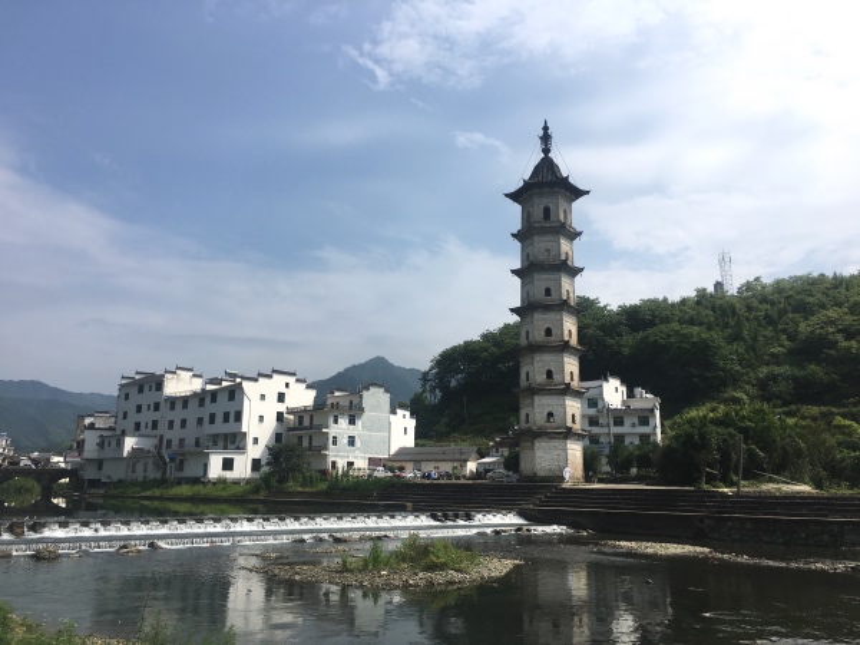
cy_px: 322
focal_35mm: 29
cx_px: 430
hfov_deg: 61.7
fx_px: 720
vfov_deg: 48.2
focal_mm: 4.15
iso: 25
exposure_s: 1/3205
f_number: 2.2
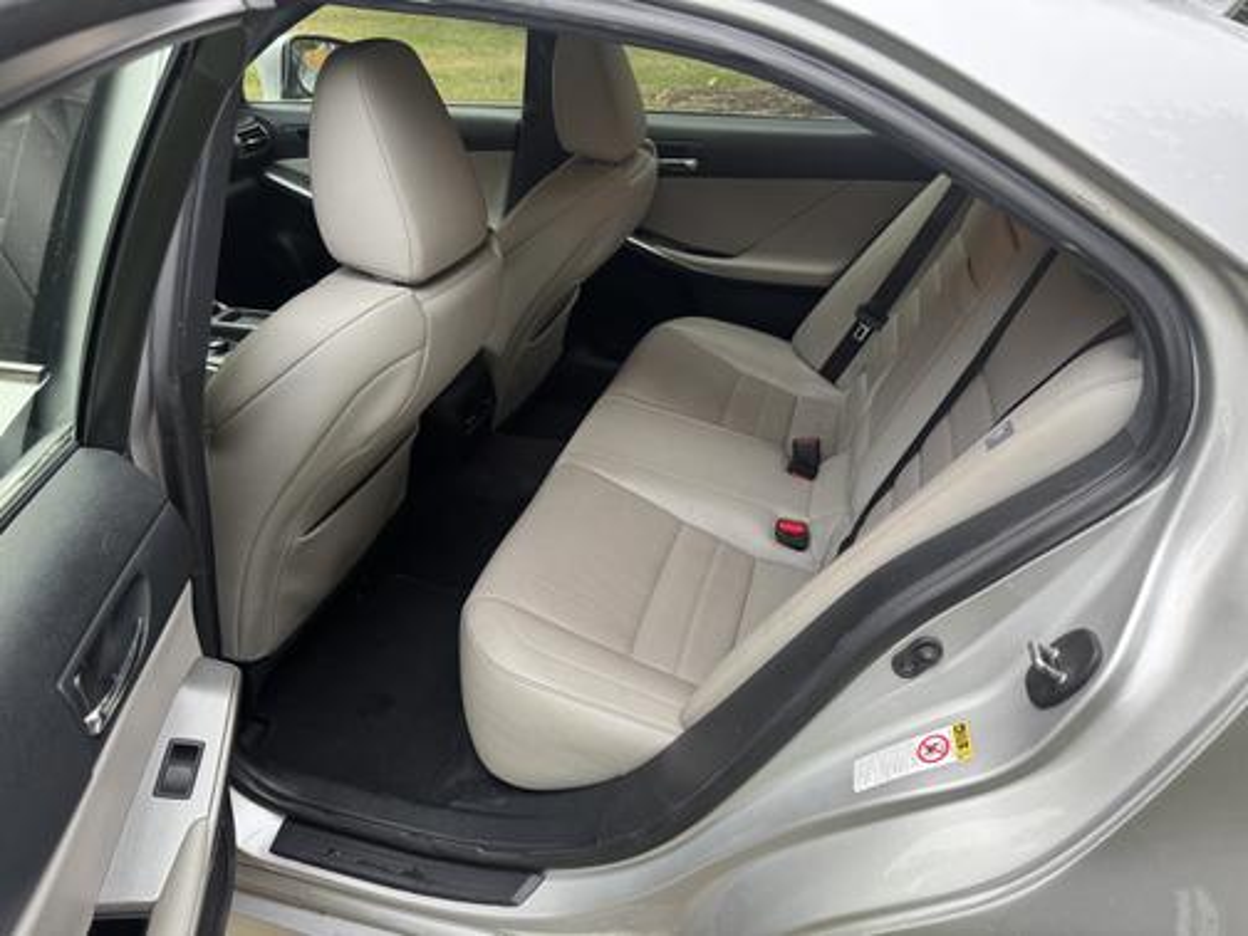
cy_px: 468
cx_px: 624
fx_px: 865
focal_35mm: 24
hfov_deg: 71.6
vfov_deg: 56.8
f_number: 1.78
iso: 250
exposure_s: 1/60
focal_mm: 6.76
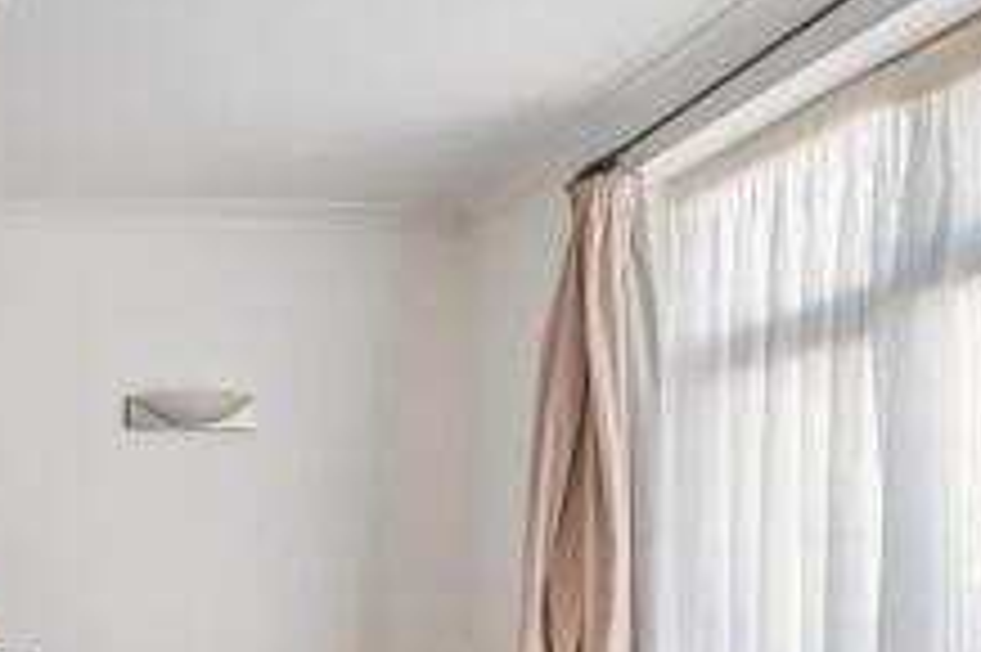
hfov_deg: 47.8
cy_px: 623
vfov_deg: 34.9
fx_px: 953
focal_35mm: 35
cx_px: 68
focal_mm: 16
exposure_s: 1/2.5
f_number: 5.6
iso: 320
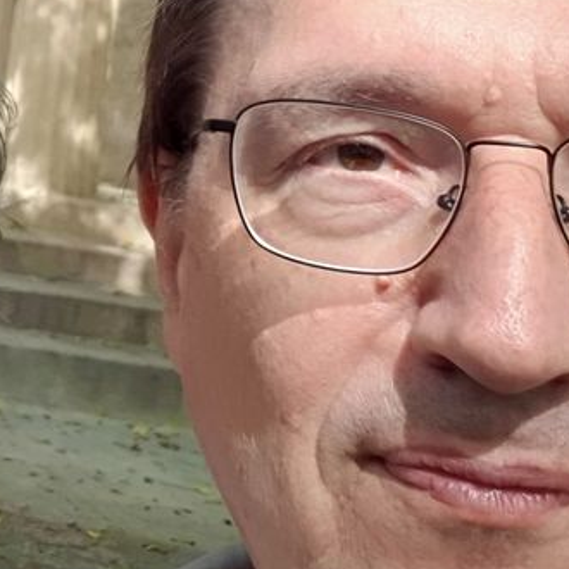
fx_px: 1990
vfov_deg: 15.7
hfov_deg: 15.5
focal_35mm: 107
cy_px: -119
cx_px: -181
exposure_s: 1/100
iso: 50
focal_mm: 3.3
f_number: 1.9
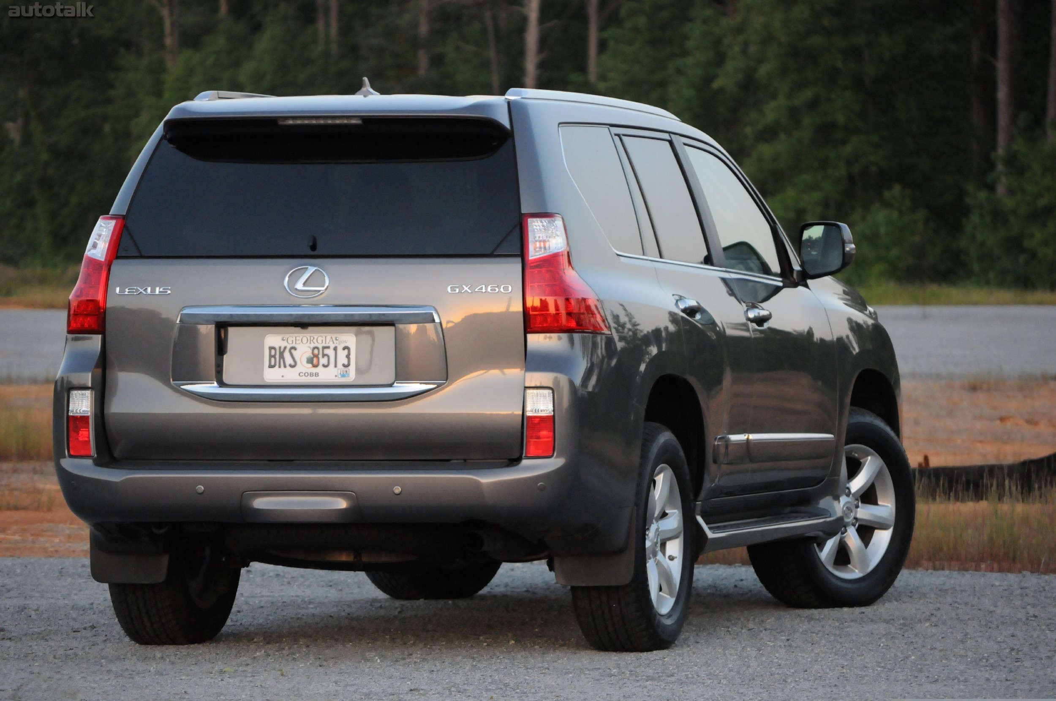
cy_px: 350
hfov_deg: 10.2
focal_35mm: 202
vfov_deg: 6.8
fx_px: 5933
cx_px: 528
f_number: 6.3
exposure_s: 1/200
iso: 2000
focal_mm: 135
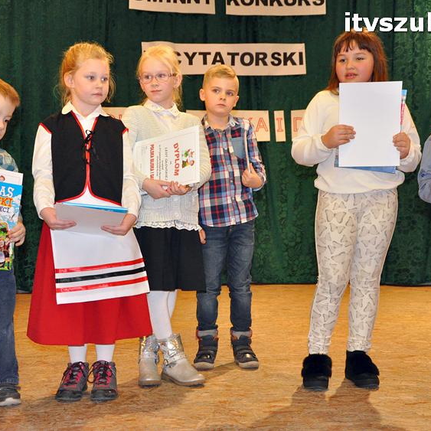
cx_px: 191
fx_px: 704
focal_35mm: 50
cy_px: 216
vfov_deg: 34.0
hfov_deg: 34.0
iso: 2000
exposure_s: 1/60
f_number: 5
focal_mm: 26
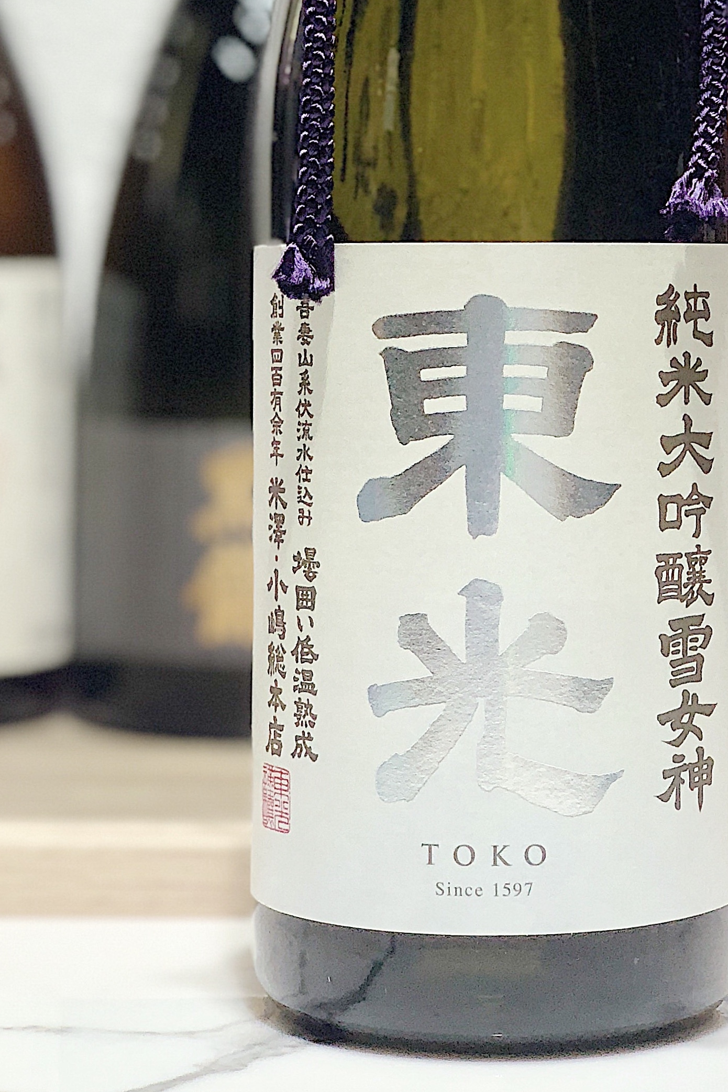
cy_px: 162
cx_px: 508
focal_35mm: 103
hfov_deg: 13.3
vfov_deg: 19.5
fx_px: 3124
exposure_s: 1/33
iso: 100
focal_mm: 6
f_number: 2.4
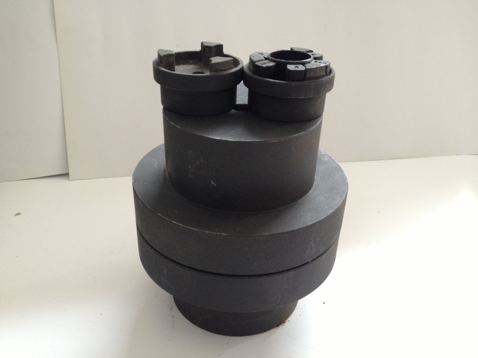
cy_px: 179
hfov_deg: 52.6
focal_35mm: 35
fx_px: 483
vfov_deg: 40.7
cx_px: 239
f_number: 2.4
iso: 160
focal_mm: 4.28
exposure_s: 1/20
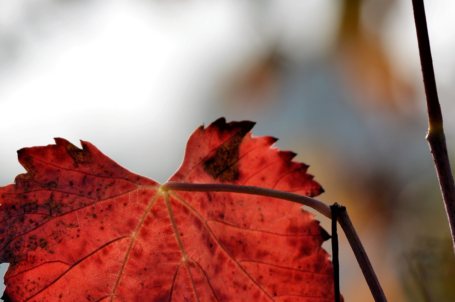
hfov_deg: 6.7
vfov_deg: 4.4
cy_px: 273
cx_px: 194
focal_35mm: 308
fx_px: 3888
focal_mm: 110
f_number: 8
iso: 100
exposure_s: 1/320
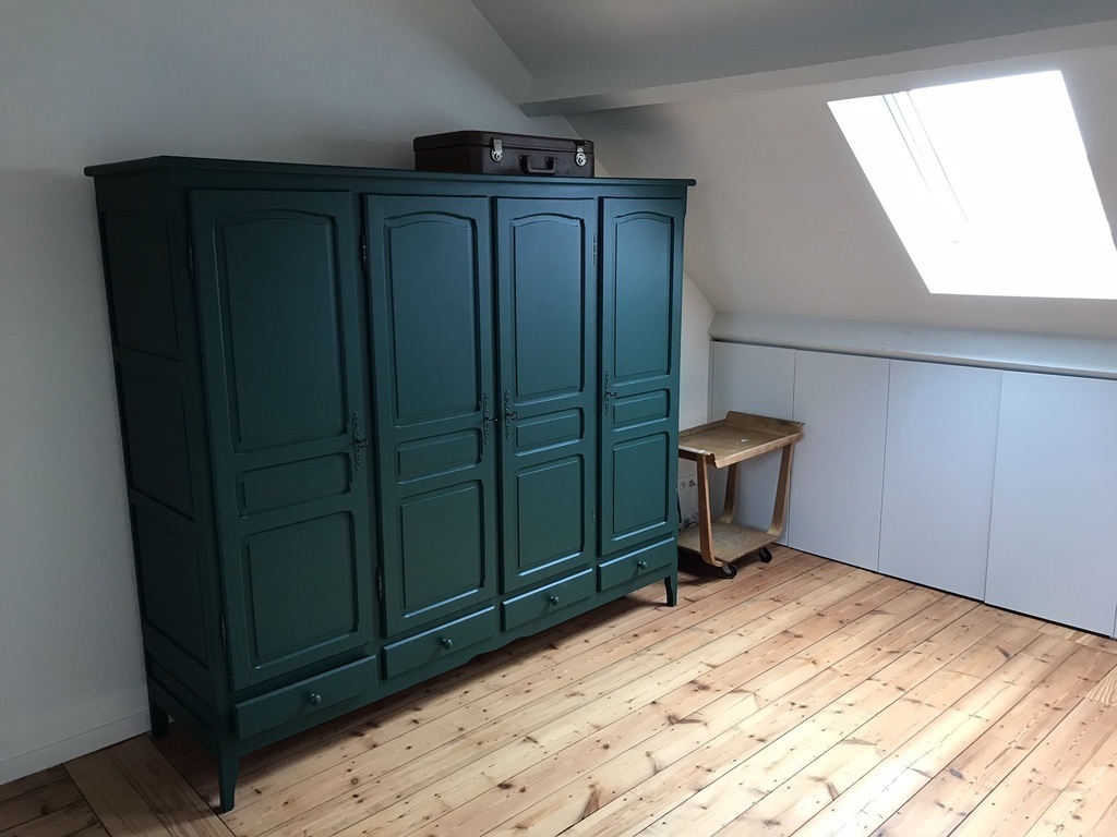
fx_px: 904
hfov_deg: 63.4
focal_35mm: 28
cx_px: 558
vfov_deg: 49.7
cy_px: 418
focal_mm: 3.99
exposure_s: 1/16
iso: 40
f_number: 1.8
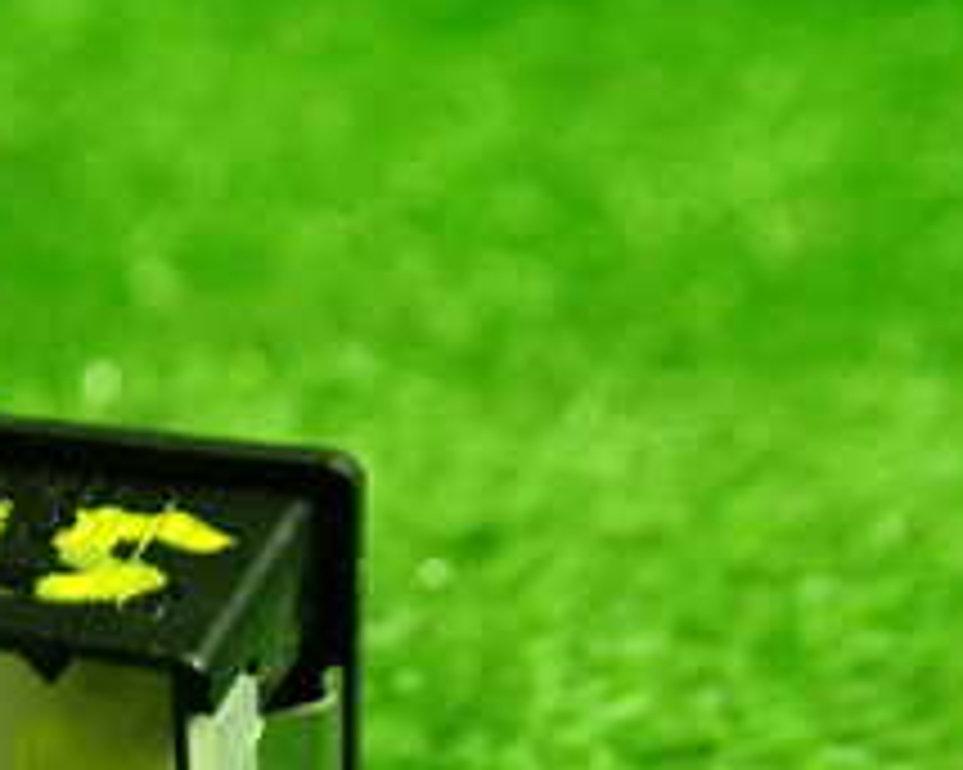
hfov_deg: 22.4
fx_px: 2336
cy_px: 815
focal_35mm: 82
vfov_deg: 18.1
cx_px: -4
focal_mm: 5.4
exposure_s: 1/30
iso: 320
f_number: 2.3
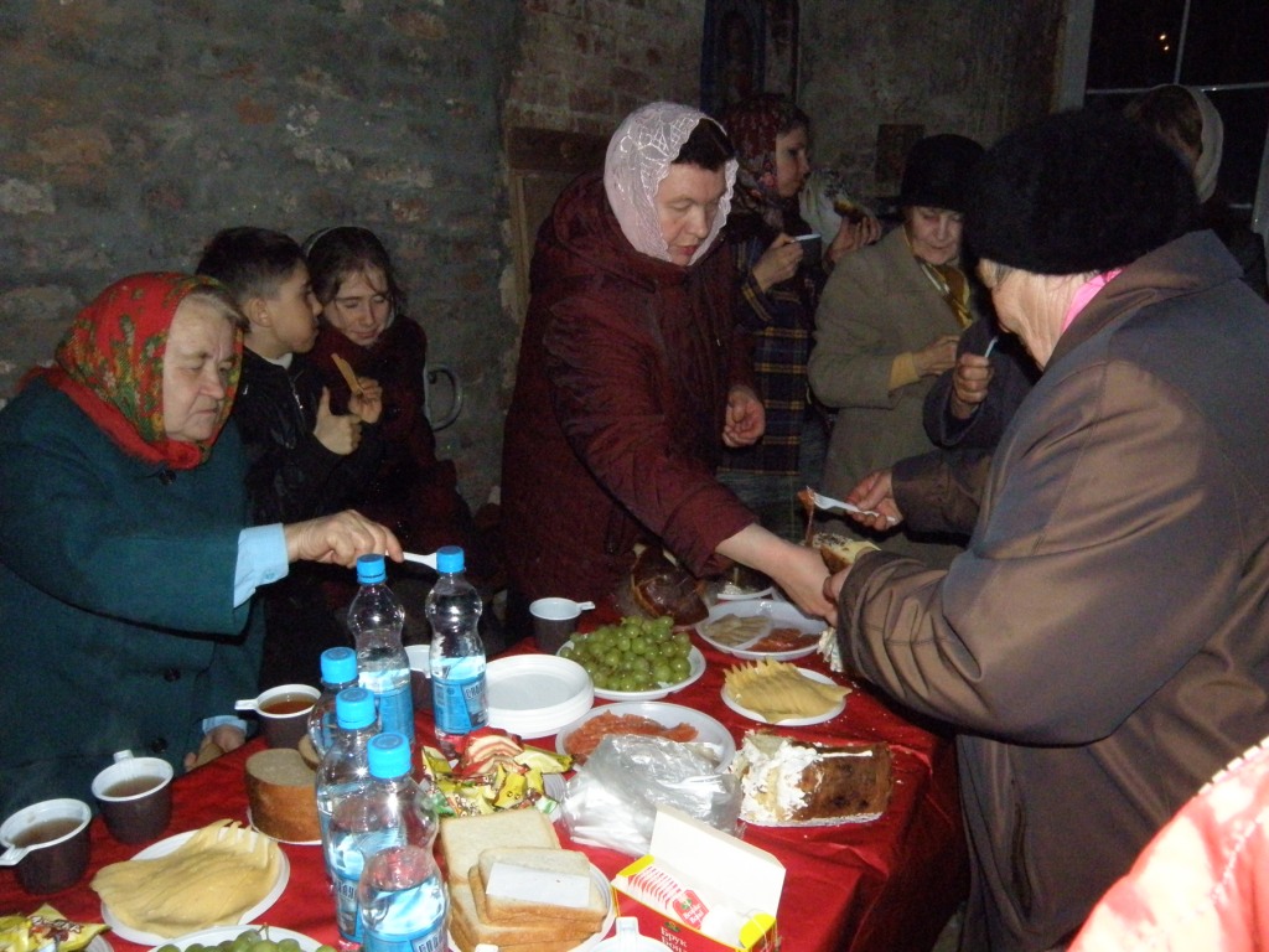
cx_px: 634
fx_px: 953
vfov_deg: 53.1
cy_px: 476
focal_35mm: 26
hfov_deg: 67.3
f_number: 5.6
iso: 800
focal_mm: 4.6
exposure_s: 1/500
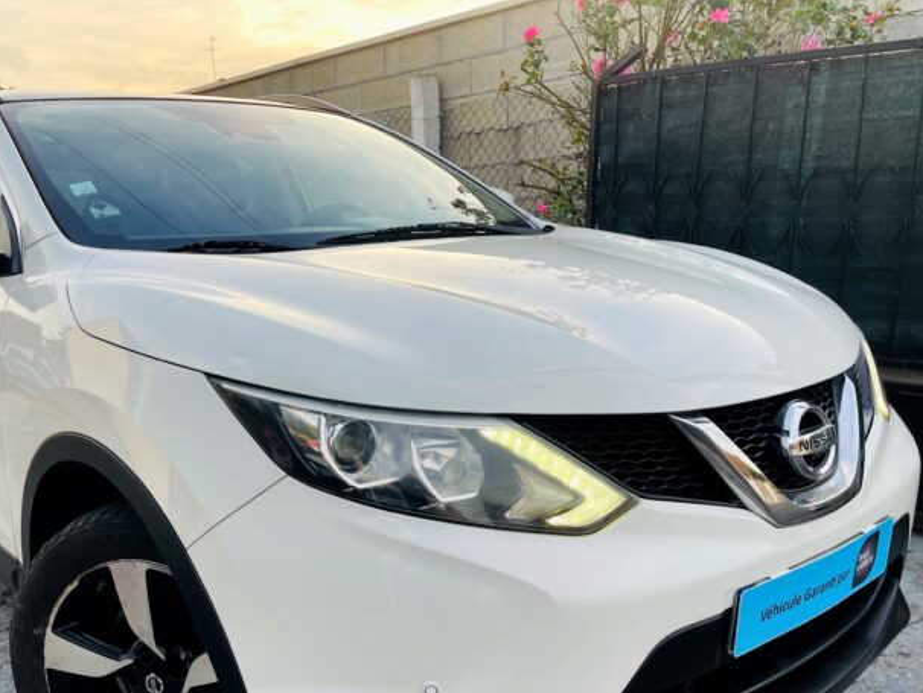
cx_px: 362
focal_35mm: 33
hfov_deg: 54.9
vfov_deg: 42.5
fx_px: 880
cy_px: 455
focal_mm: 5.1
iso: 32
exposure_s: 1/277
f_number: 1.6
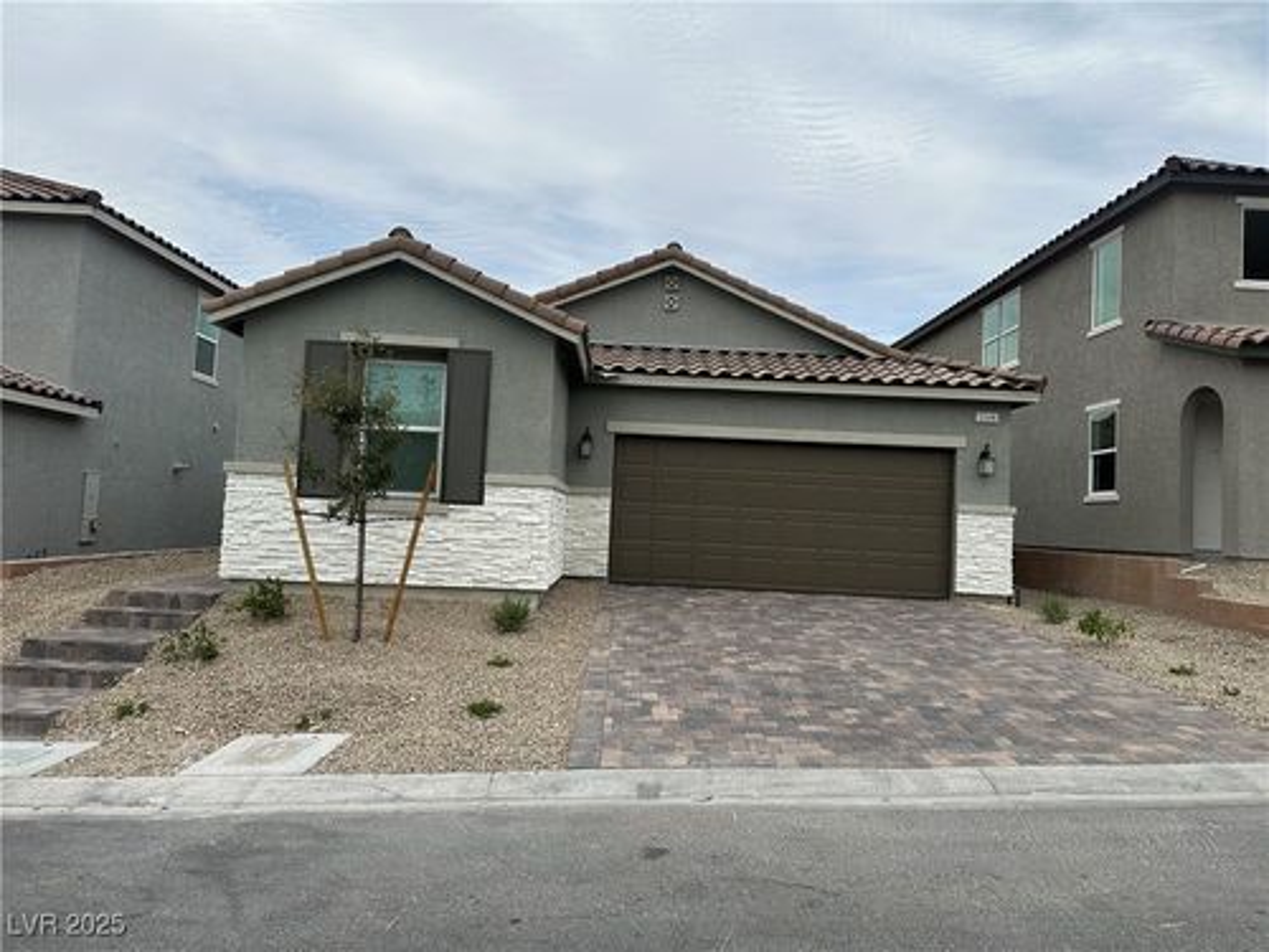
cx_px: 634
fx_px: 880
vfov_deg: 56.8
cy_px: 476
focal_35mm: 24
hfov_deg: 71.6
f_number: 1.78
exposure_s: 1/5263
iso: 80
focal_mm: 6.86
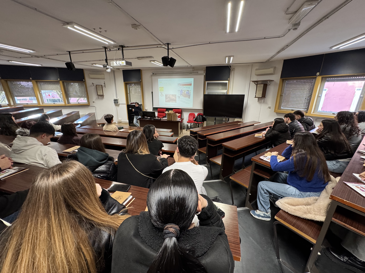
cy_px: 136
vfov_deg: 85.7
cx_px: 182
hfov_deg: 102.1
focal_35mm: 14
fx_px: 148
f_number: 2.2
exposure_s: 1/50
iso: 250
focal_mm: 2.22
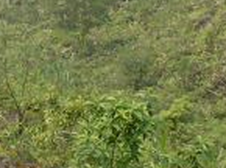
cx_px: 117
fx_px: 1009
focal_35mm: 155
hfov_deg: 12.8
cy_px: -219
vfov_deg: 8.7
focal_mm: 4.6
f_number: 2.8
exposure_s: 1/800
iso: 100
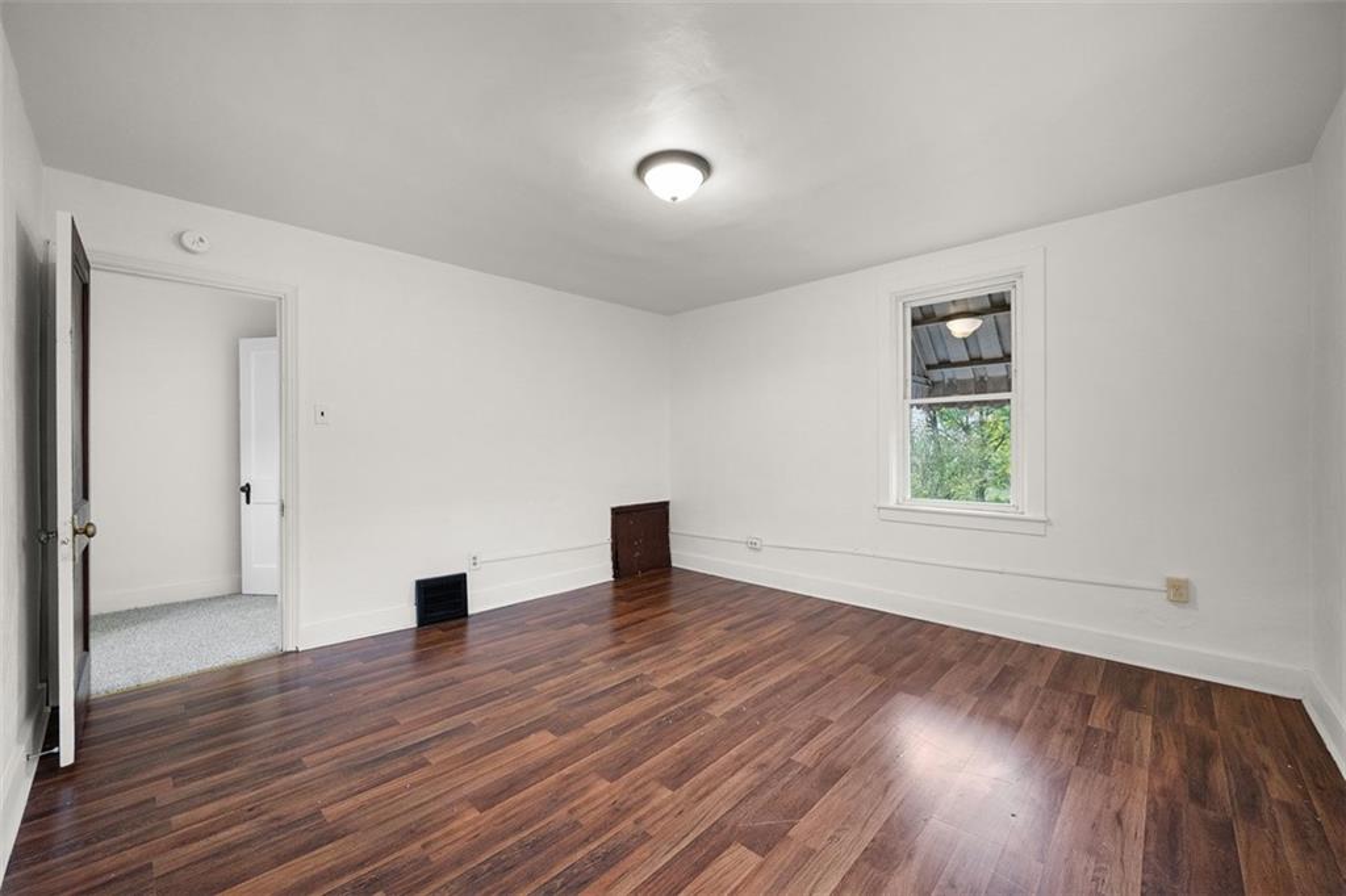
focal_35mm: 14
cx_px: 673
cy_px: 448
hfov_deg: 104.3
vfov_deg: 81.2
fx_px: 523
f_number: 8
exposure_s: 1/8
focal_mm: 14
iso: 2000
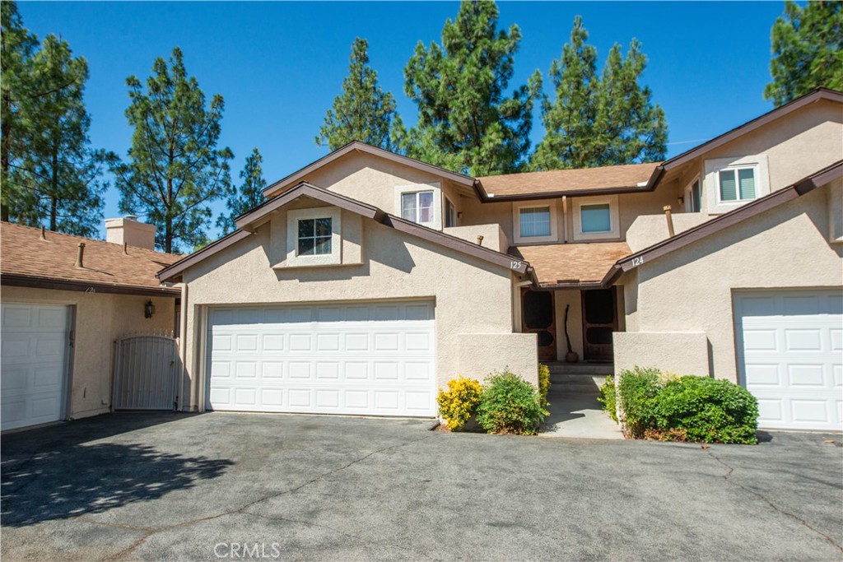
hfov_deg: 78.6
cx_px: 422
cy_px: 281
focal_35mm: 22
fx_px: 515
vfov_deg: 57.2
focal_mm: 22
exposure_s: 1/2000
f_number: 7.1
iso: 400
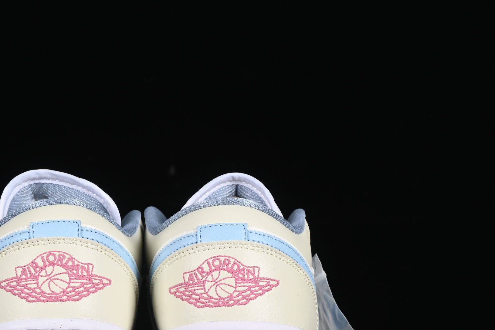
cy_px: 209
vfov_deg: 10.7
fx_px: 1760
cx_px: 156
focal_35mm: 128
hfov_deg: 16.0
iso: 160
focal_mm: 50
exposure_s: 1/80
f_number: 8
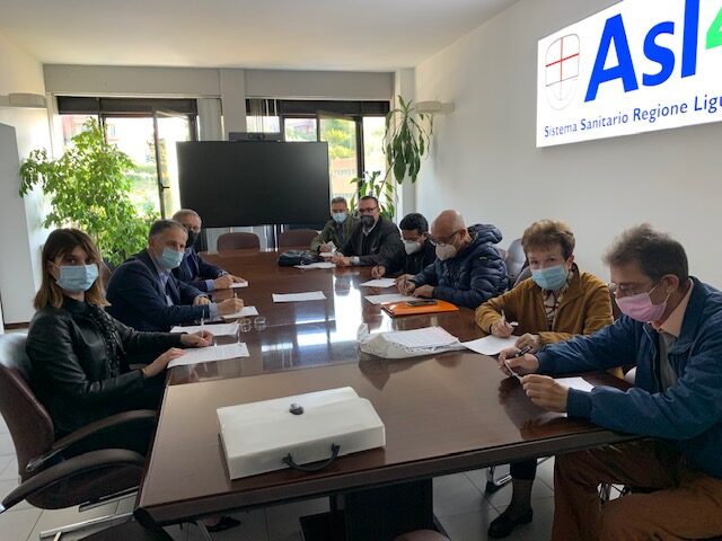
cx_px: 361
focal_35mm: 26
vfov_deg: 53.1
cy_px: 270
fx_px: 542
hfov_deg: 67.3
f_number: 1.8
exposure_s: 1/60
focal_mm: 4.25
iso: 160
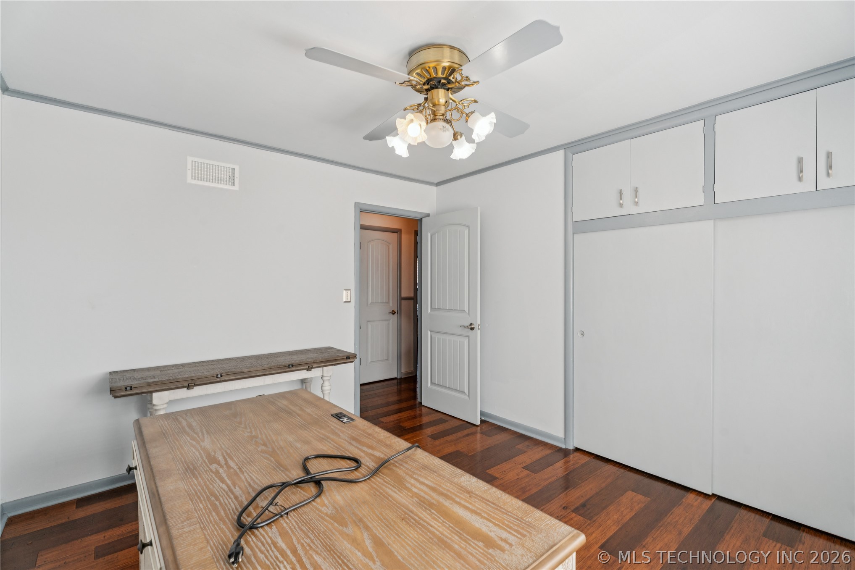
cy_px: 285
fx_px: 380
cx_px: 428
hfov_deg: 96.7
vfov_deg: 73.8
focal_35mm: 16
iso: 640
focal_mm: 16
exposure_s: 1/60
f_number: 8
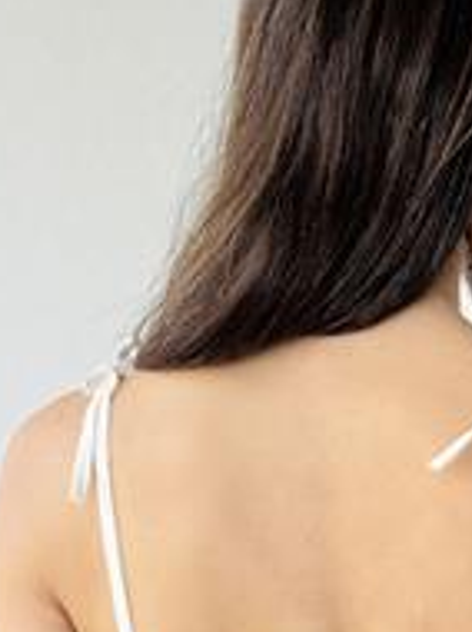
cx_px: 512
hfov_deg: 10.8
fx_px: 2460
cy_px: 497
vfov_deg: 14.6
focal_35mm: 135
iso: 64
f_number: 1.78
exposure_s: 1/160
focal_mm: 6.76
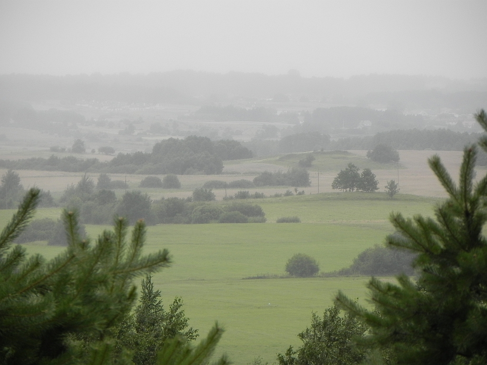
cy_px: 182
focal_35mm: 425
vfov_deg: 3.5
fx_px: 5979
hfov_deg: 4.7
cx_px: 244
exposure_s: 1/283
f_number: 5
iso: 160
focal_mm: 75.7
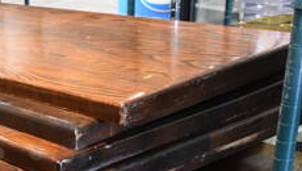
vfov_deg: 15.5
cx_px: -4
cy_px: 207
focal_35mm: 75
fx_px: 601
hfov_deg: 26.6
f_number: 3.5
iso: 1250
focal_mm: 18
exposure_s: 1/30
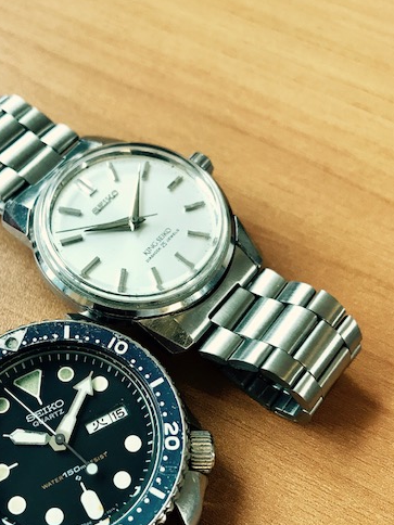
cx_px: 141
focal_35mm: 37
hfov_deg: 38.4
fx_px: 562
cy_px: 336
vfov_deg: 49.5
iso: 32
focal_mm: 3.99
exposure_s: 1/33
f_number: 1.8
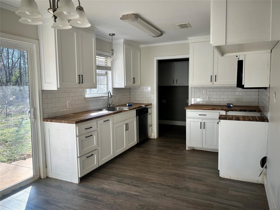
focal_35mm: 26
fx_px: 210
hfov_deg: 67.3
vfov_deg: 53.1
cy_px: 105
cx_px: 140
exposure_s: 1/251
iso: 40
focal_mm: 5.7
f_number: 1.5
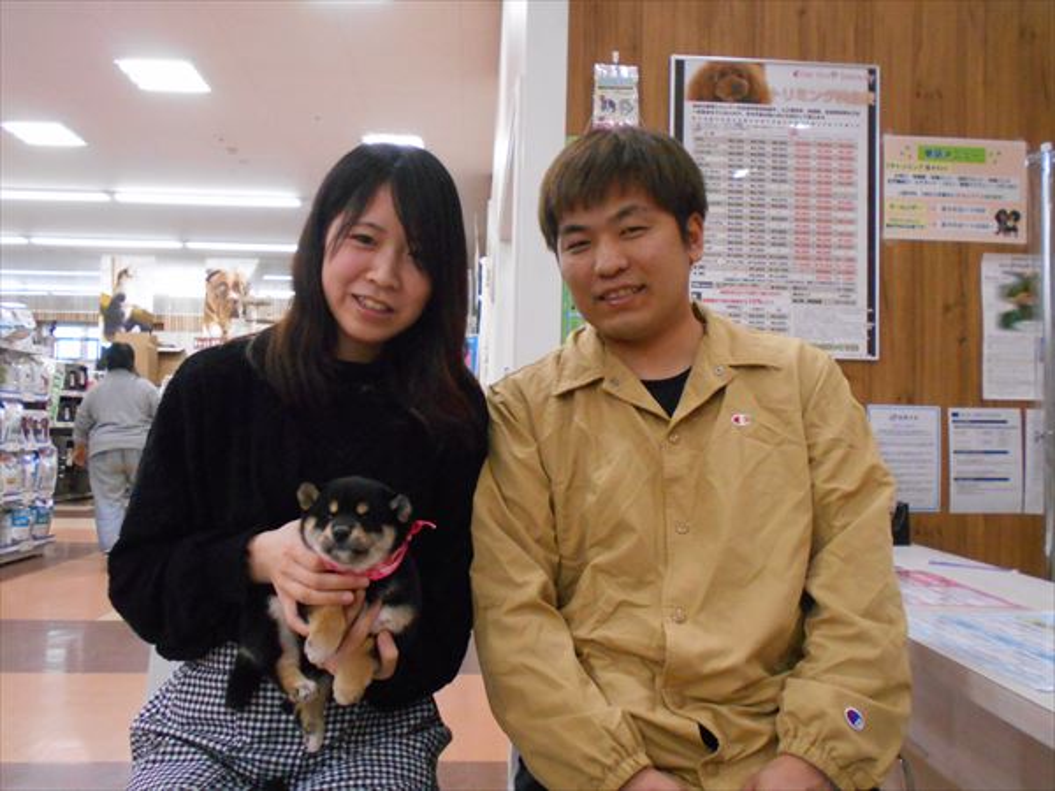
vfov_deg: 46.8
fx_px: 914
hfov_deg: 60.0
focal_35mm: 30
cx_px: 528
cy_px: 396
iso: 800
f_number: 3.4
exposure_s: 1/125
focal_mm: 5.1
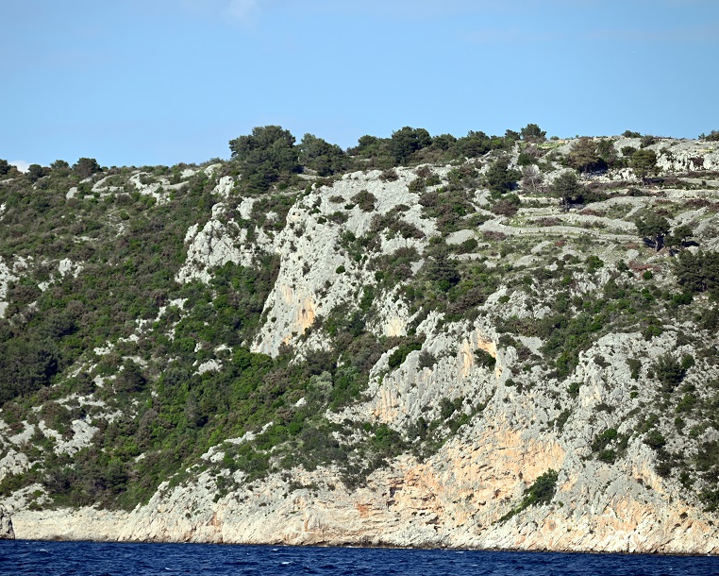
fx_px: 4236
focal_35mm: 199
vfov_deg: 7.8
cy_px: 295
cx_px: 324
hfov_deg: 9.7
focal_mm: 170
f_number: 5.6
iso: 180
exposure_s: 1/1000
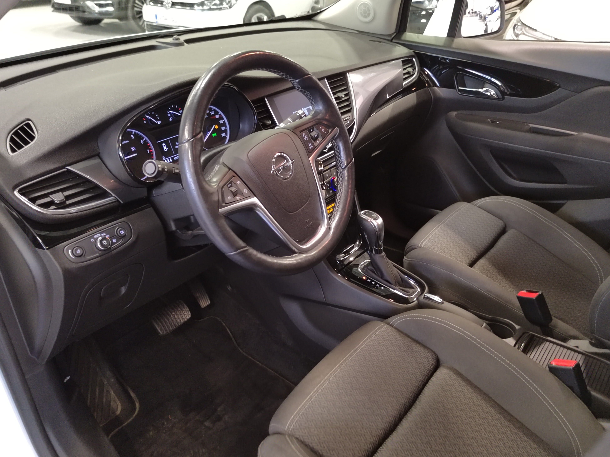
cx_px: 305
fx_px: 511
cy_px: 228
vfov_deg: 48.2
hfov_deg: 61.7
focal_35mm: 29
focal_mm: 5.52
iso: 3603
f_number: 1.9
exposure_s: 1/50
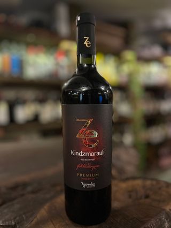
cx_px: 86
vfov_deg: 67.3
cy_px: 114
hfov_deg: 53.1
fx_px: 171
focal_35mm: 26
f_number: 1.6
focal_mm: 5.1
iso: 640
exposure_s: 1/25
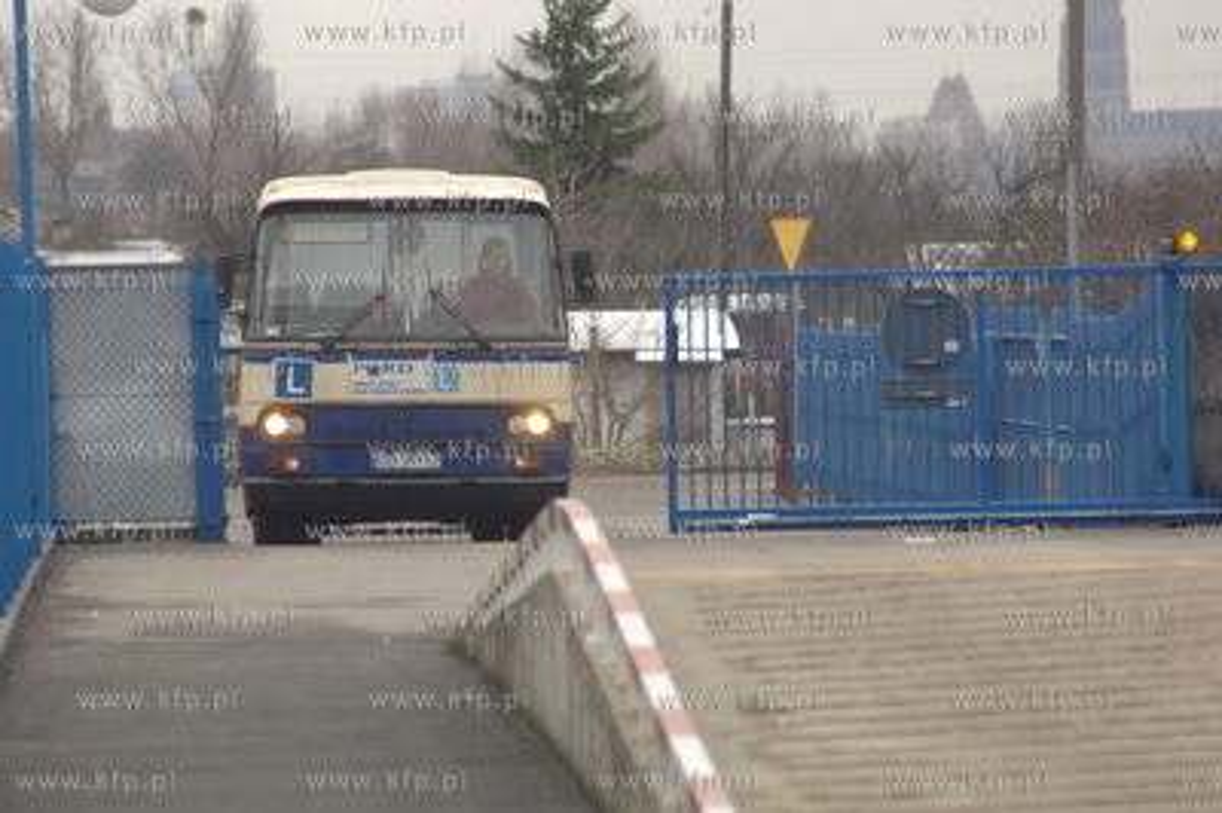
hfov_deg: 6.9
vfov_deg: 4.6
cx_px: 611
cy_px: 406
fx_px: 10175
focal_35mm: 300
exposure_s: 1/160
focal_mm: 200
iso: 400
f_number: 5
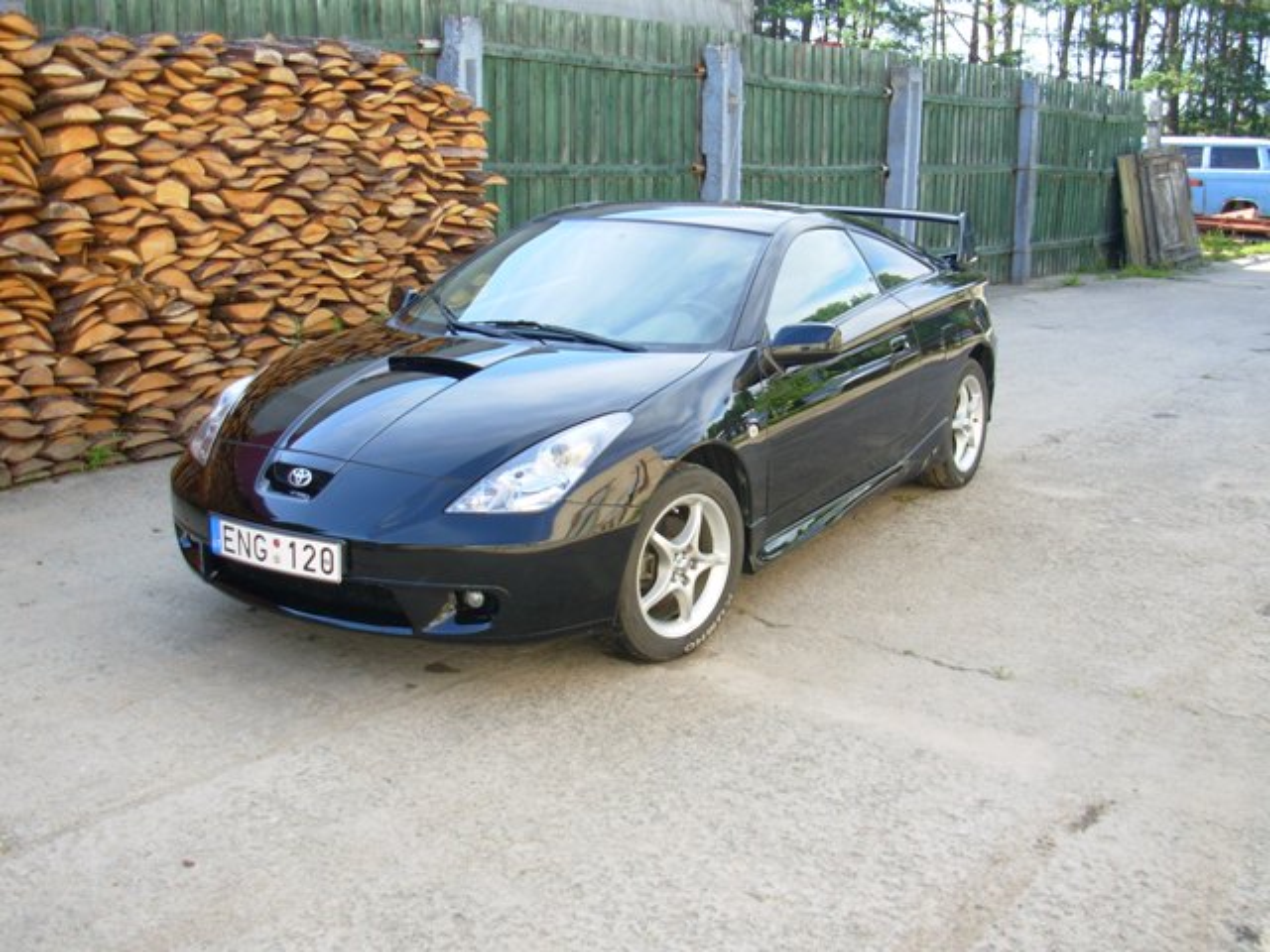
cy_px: 476
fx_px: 1394
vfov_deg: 37.7
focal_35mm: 38
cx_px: 635
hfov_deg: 49.0
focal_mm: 6.3
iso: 50
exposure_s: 1/157
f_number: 2.9
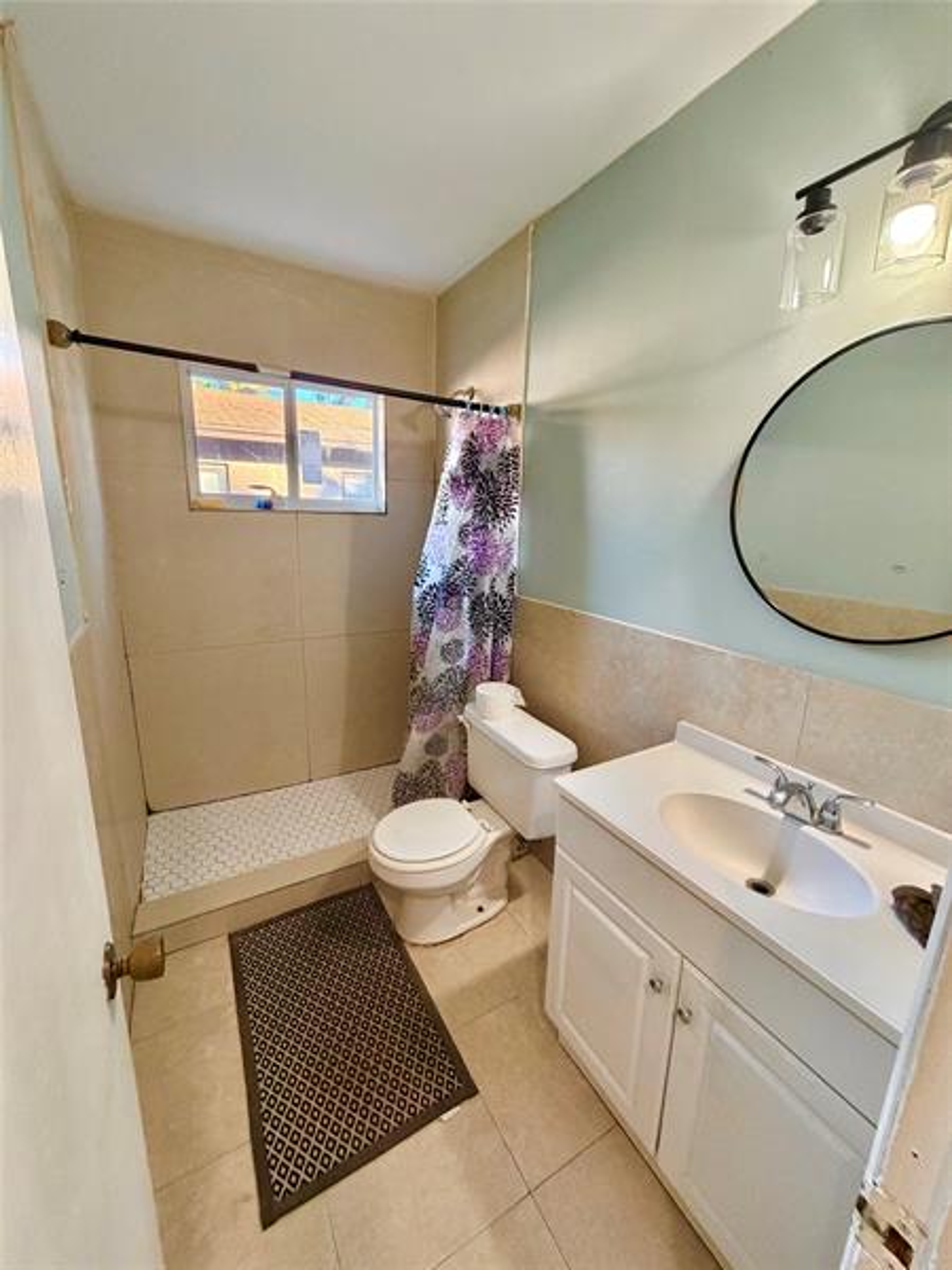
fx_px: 513
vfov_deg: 102.1
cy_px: 635
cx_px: 476
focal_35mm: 14
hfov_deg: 85.7
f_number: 2.2
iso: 250
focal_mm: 2.22
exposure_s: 1/60
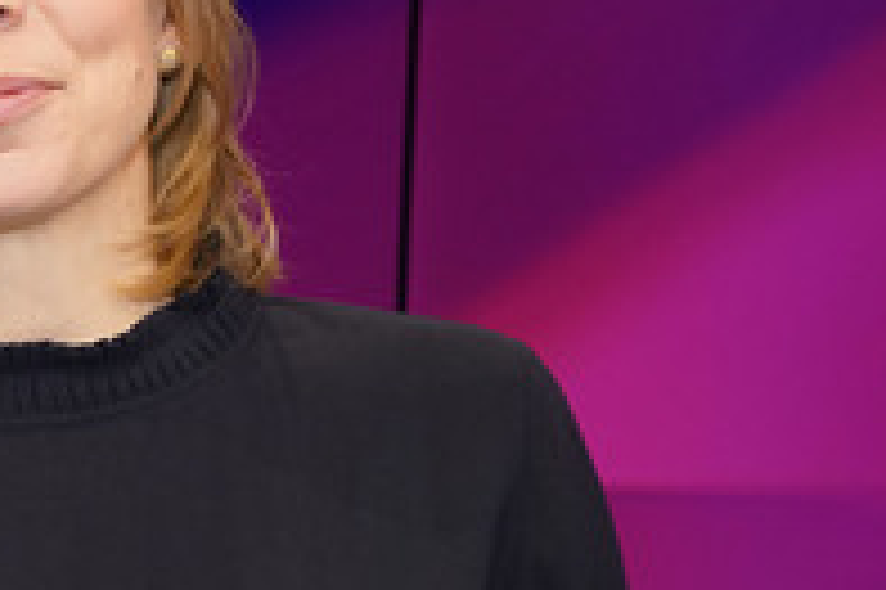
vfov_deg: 17.4
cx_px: 52
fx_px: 1918
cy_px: 234
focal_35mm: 78
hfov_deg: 25.1
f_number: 5.6
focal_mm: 34
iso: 2000
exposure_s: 1/125
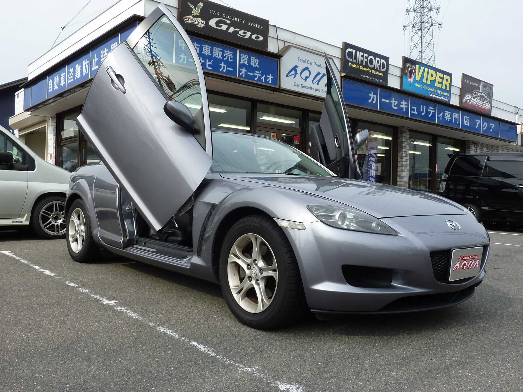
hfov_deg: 58.4
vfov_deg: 45.4
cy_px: 196
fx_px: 468
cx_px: 262
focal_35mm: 31
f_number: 4
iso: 80
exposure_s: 1/400
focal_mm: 4.1
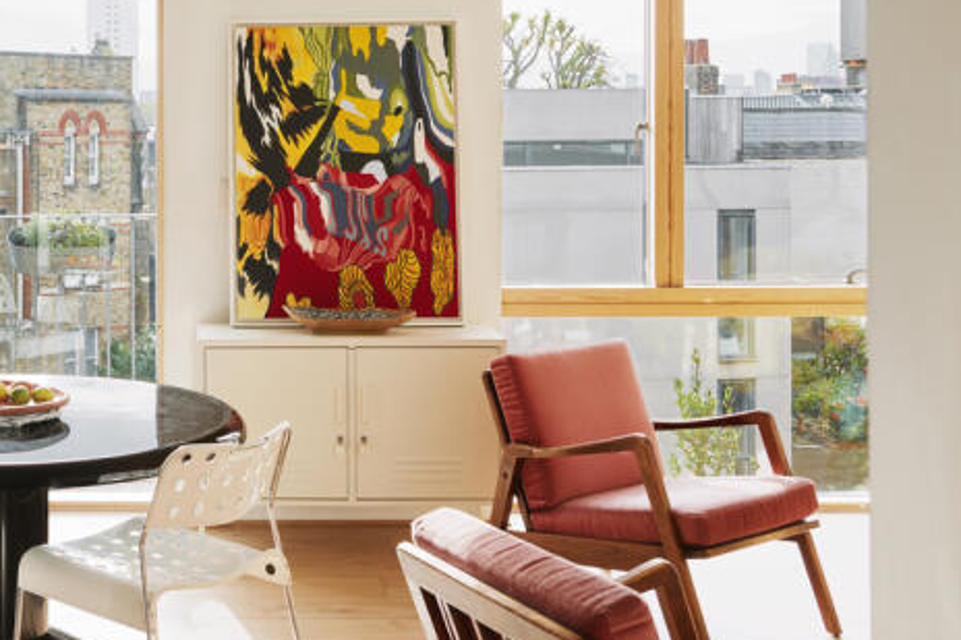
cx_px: 147
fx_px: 1414
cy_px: 200
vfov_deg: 25.3
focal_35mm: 53
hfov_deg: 35.9
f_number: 5.6
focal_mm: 24
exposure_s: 1/60
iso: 100
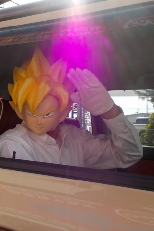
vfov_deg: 47.4
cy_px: 114
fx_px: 263
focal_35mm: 41
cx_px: 48
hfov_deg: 32.3
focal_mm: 4.1
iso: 80
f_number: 3.3
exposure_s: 1/640
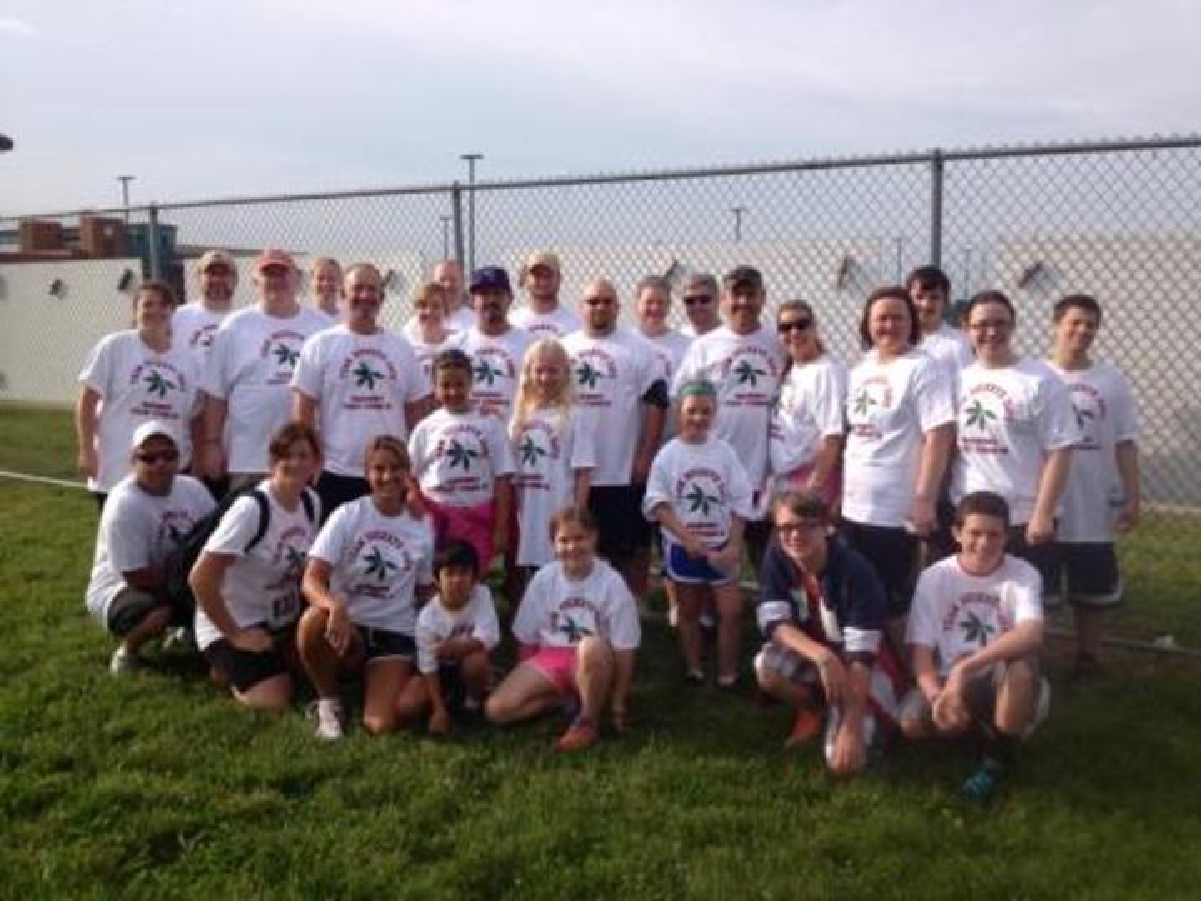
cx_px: 600
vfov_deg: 40.7
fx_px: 1214
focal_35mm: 35
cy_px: 450
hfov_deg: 52.6
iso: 50
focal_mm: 4.28
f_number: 2.4
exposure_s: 1/1346
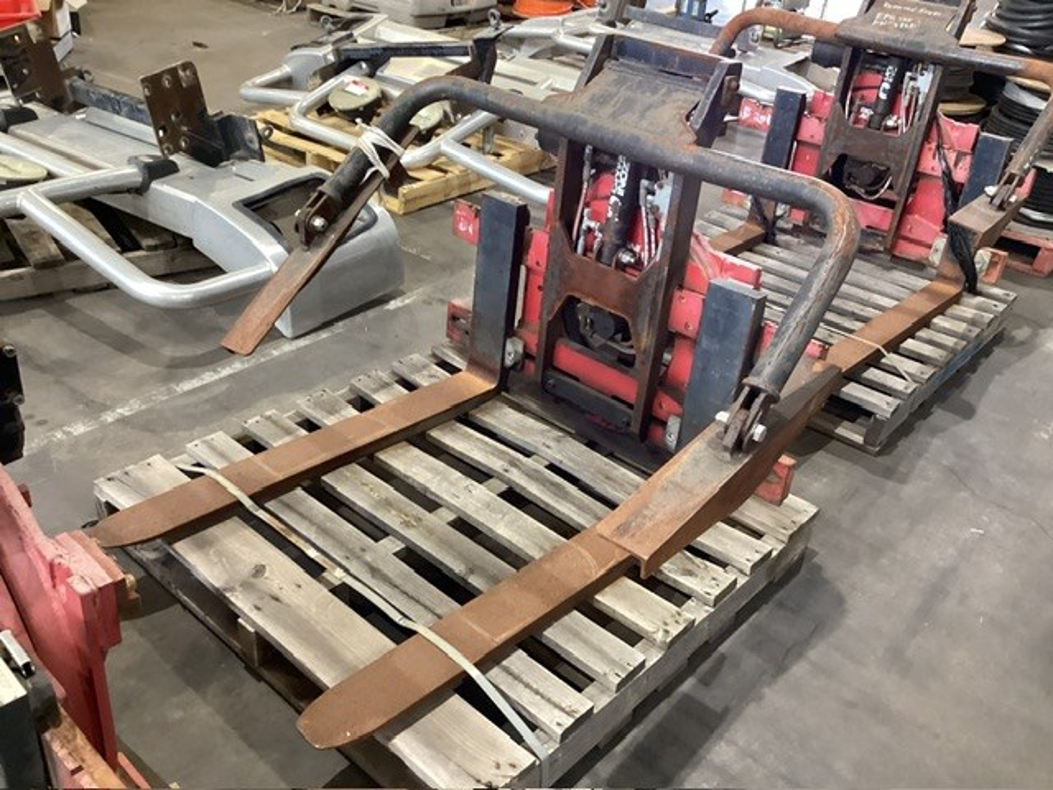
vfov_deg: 45.4
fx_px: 943
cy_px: 395
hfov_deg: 58.4
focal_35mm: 31
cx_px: 526
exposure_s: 1/33
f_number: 2.4
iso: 320
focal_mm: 3.3
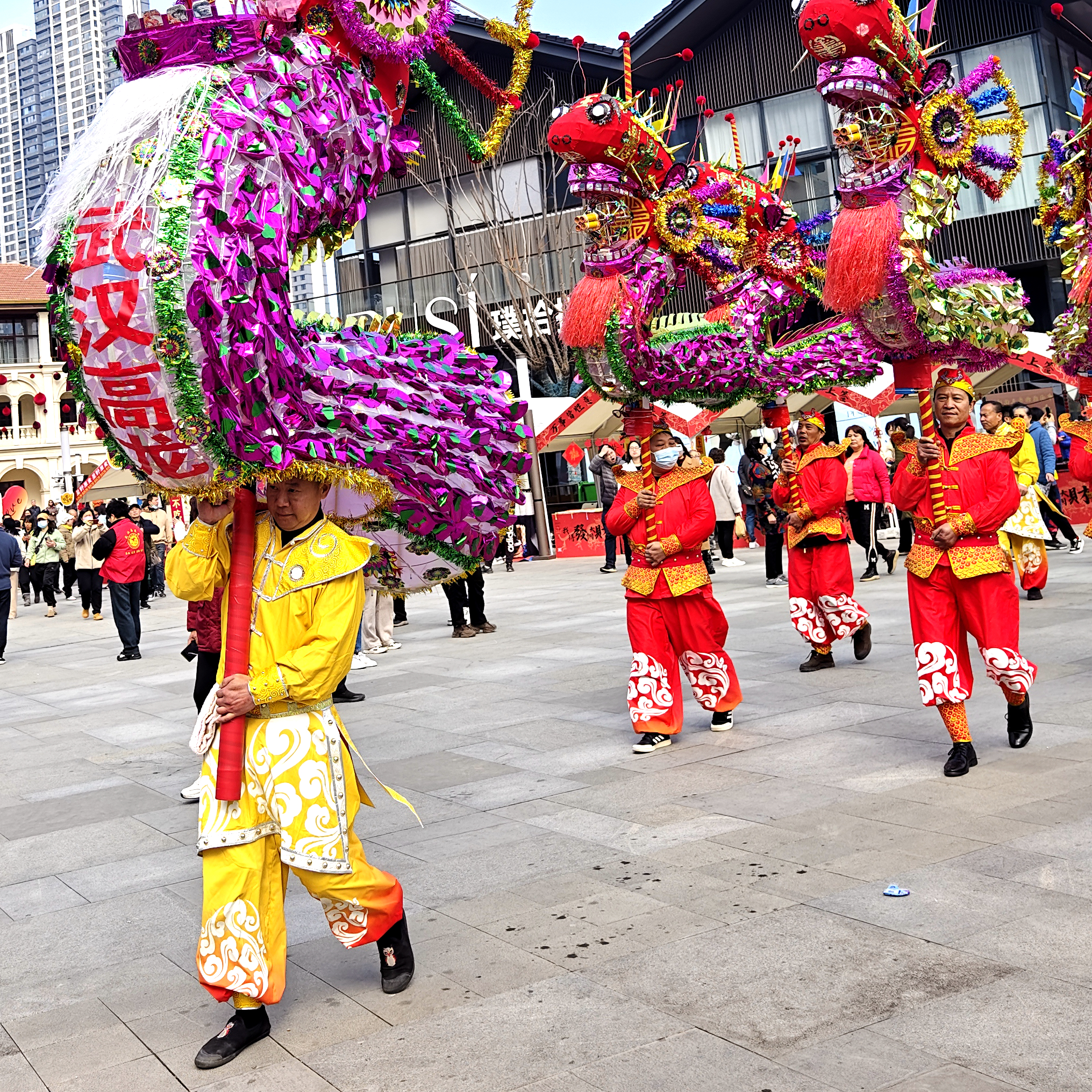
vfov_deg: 39.9
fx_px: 1463
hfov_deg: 40.7
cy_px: 290
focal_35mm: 41
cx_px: 413
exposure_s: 1/1658
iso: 50
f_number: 1.75
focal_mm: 8.67
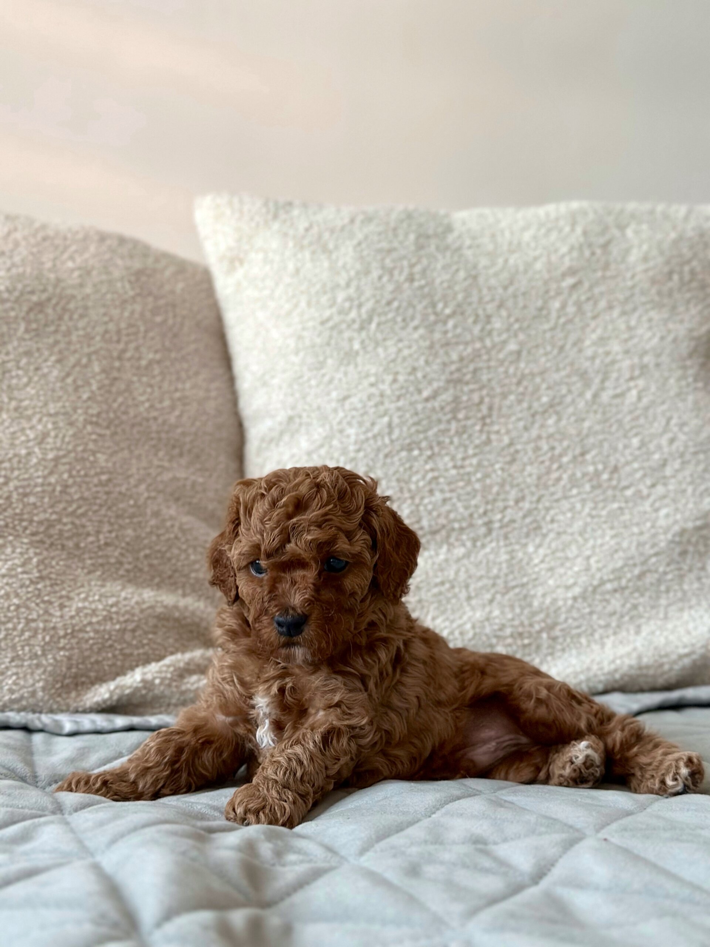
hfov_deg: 30.3
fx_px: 1313
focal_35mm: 48
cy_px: 474
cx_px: 355
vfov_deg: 39.7
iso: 500
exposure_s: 1/40
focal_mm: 6.86
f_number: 1.8
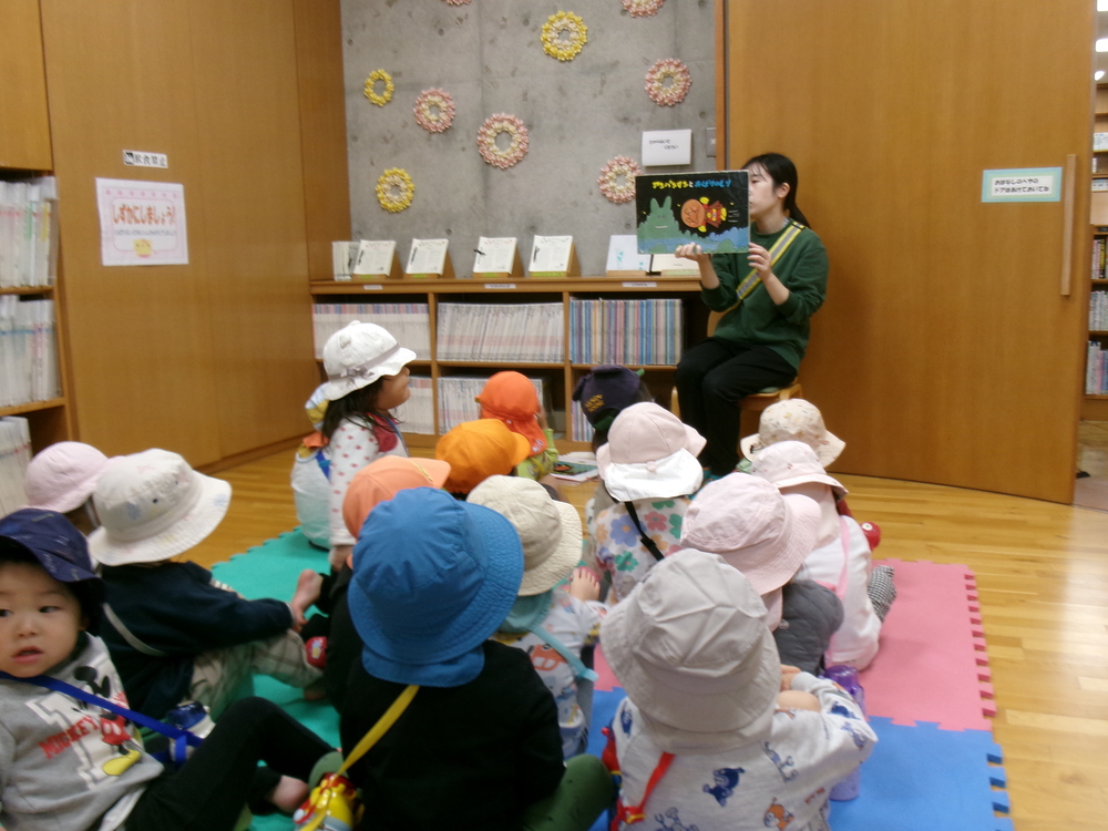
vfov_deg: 39.7
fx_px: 1152
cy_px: 416
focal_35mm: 36
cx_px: 554
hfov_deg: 51.4
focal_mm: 6.4
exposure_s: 1/34
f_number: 4.5
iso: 157
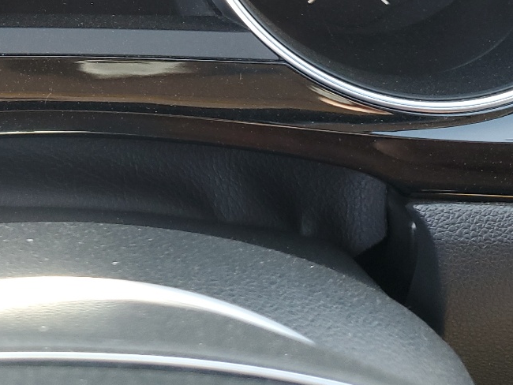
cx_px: 66
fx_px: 949
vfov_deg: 21.4
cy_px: -71
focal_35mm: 64
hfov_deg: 29.2
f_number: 1.5
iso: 59
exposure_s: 1/120
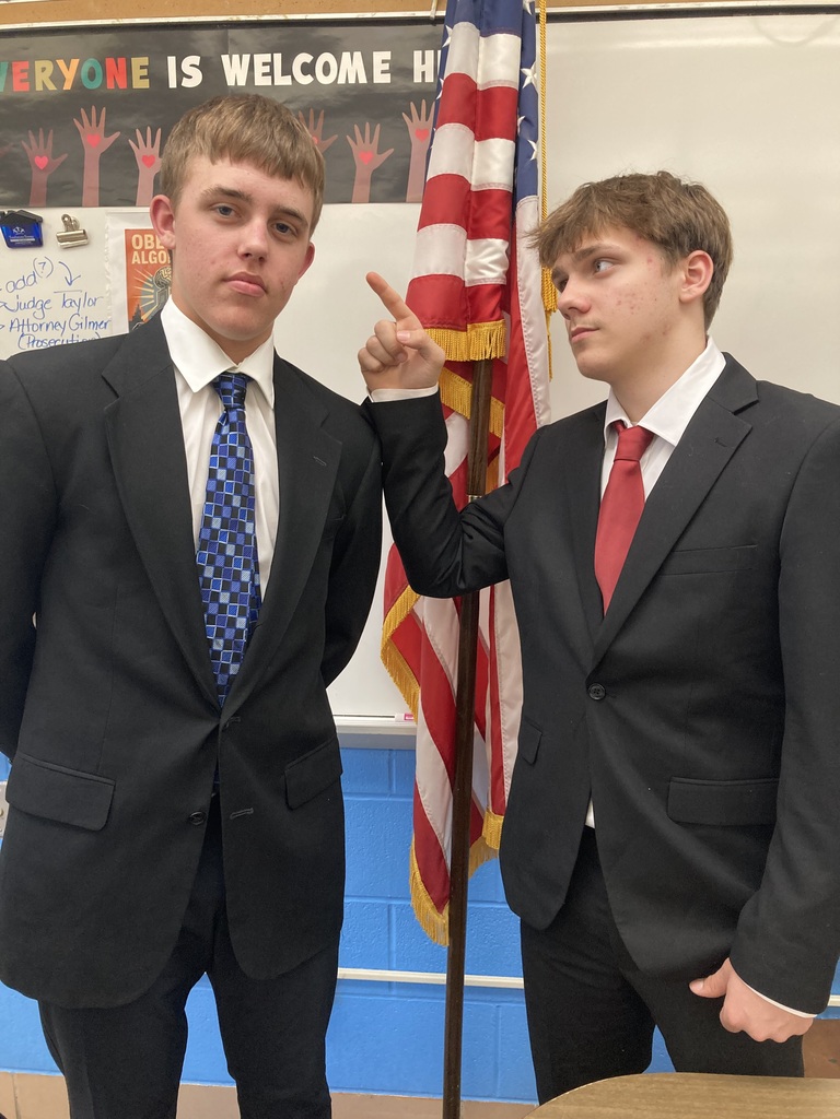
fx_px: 906
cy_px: 560
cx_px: 420
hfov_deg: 49.7
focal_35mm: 28
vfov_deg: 63.4
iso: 80
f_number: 1.8
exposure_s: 1/60
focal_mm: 3.99
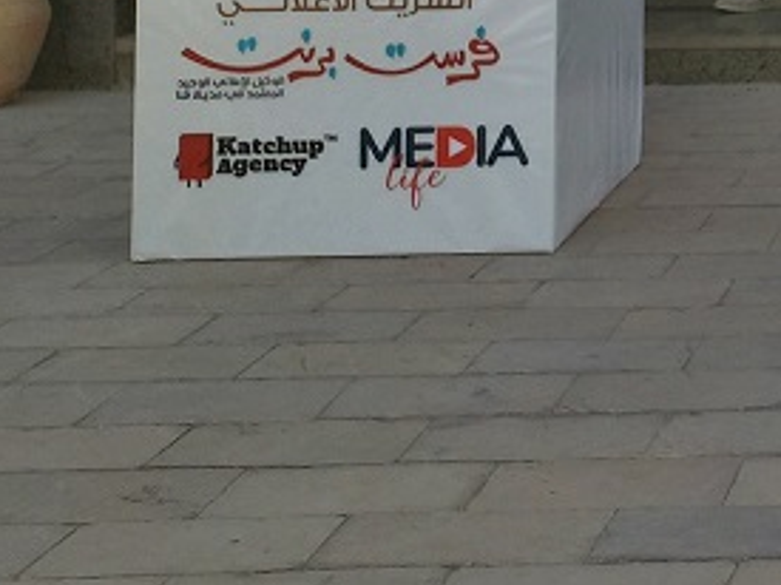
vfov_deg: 14.7
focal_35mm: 91
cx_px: 1315
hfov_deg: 18.1
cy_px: -383
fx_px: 2052
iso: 50
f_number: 1.8
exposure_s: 1/920
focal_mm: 4.65
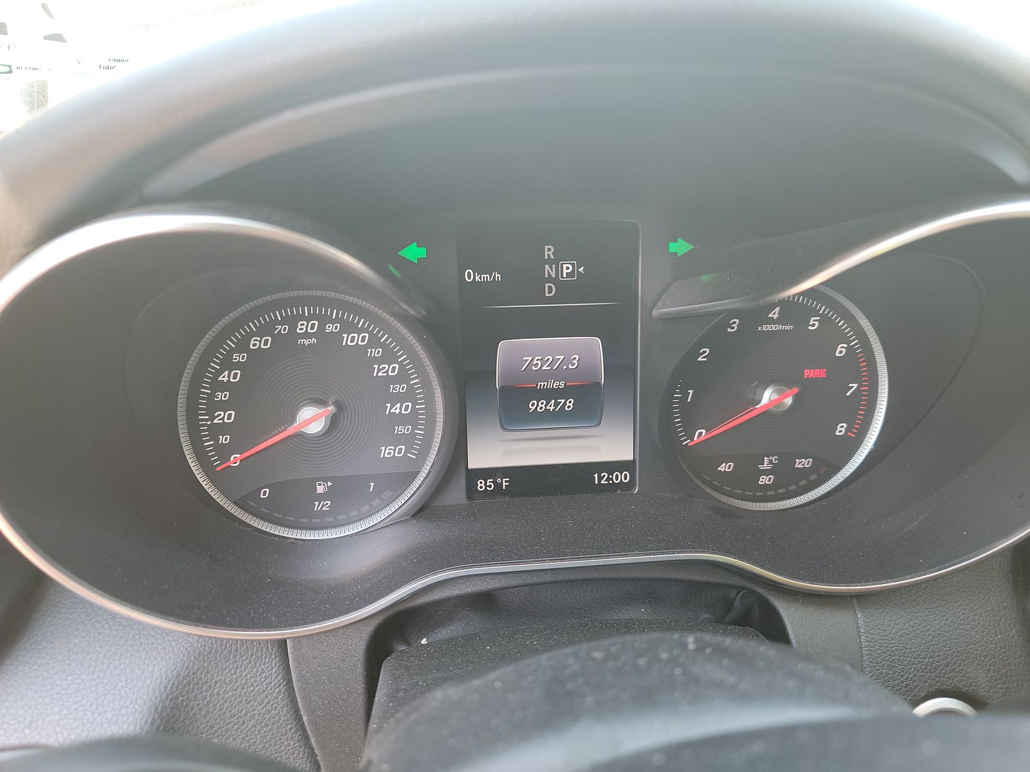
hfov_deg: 71.6
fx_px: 714
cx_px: 515
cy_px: 386
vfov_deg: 56.8
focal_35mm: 24
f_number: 1.8
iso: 159
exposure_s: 1/59
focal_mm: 6.7
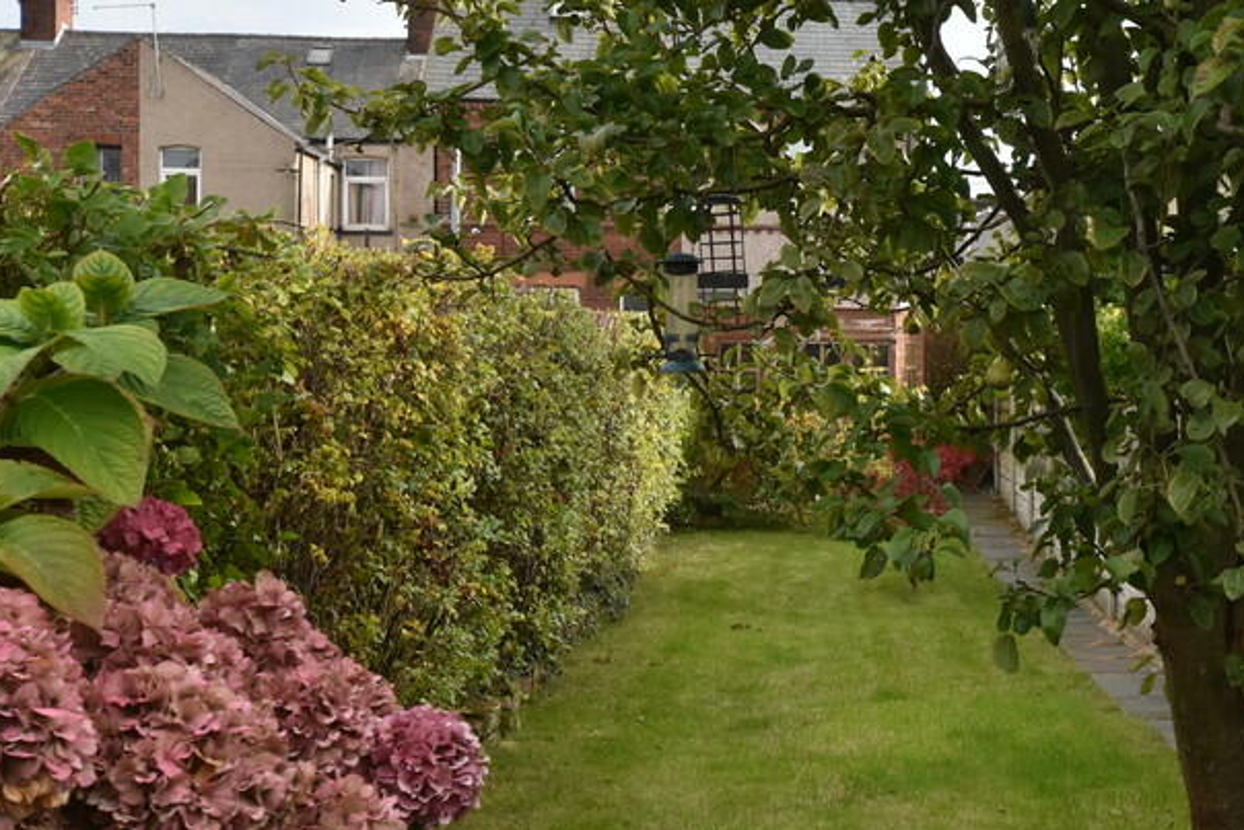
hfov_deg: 32.1
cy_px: 407
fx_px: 2108
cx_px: 976
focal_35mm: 61
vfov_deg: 22.3
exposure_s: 1/500
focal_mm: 24
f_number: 8
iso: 640
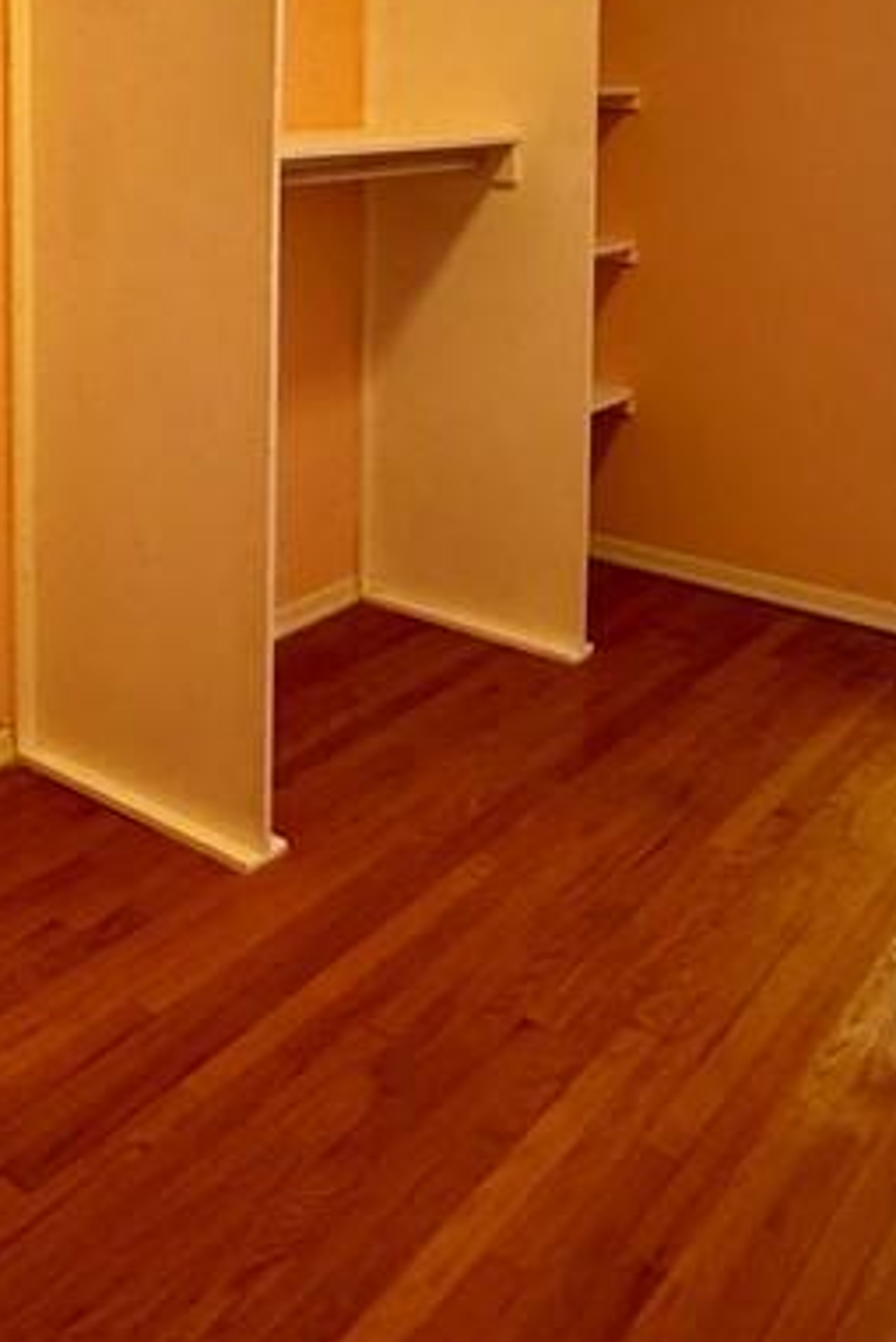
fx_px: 1455
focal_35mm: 39
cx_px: 358
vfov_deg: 45.6
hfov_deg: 34.1
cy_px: 176
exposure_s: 1/60
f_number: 2.2
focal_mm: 2.22
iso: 800
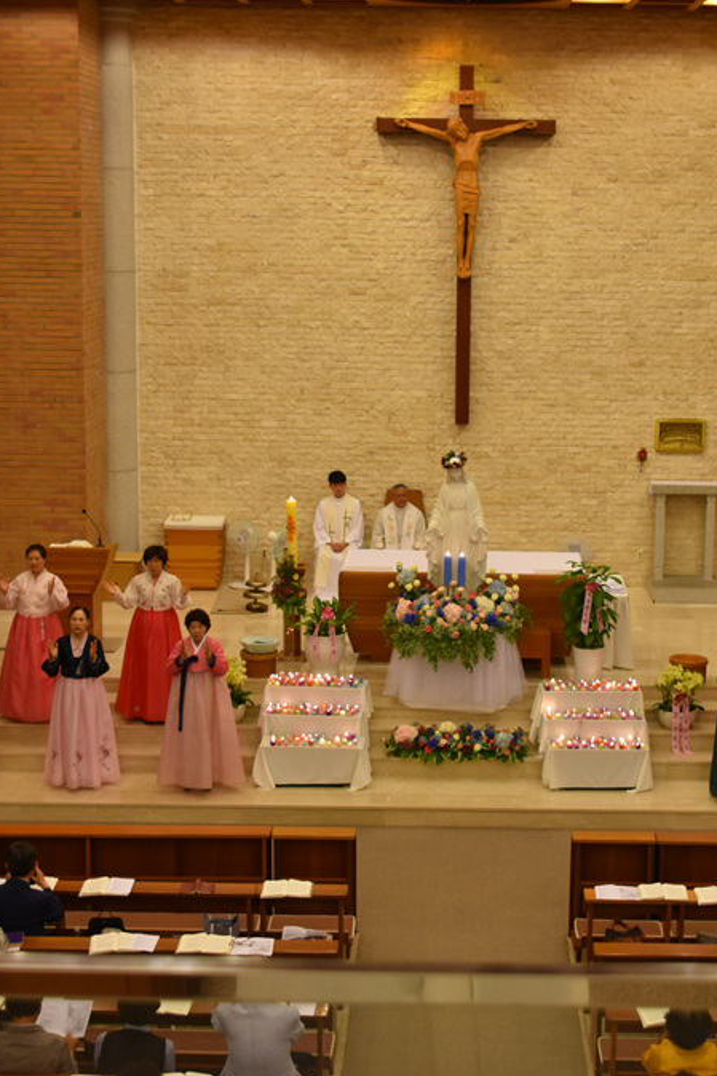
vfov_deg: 33.9
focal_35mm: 59
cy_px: 540
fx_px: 1763
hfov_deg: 22.9
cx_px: 461
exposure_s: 1/60
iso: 900
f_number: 4
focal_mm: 26
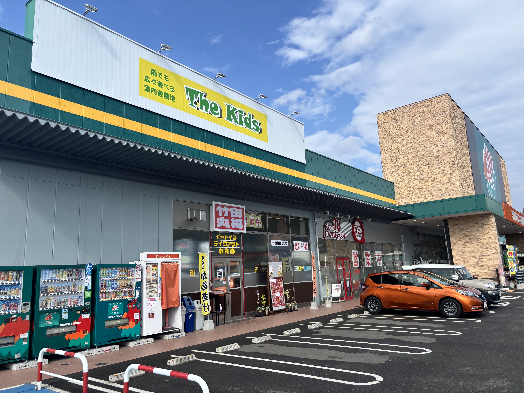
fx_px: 394
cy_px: 196
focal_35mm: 26
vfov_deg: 53.1
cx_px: 262
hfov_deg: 67.3
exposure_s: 1/3311
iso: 50
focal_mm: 5.96
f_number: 1.6
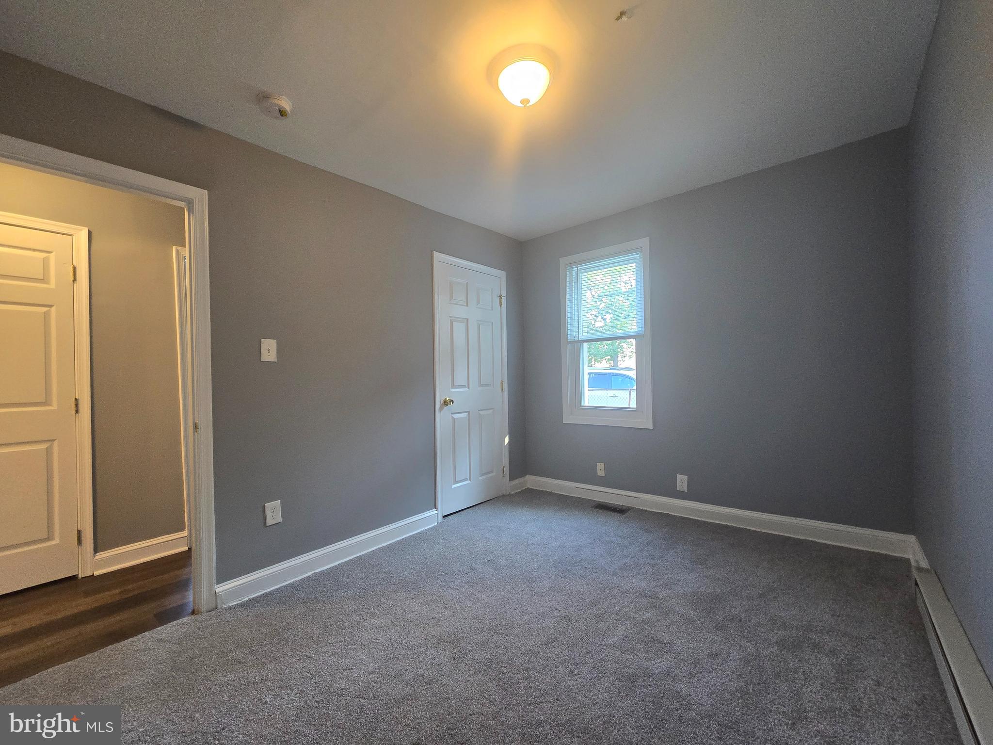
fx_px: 373
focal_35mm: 13
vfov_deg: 89.9
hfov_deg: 106.2
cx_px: 496
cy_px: 372
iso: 320
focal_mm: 2.2
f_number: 2.2
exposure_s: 1/60
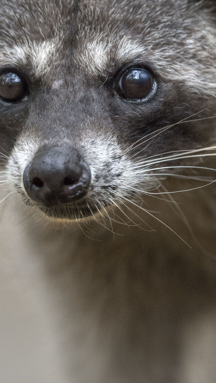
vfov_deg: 2.1
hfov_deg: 1.2
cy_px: 172
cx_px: 83
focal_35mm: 1048
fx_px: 10670
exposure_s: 1/400
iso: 2000
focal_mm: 500
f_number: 4
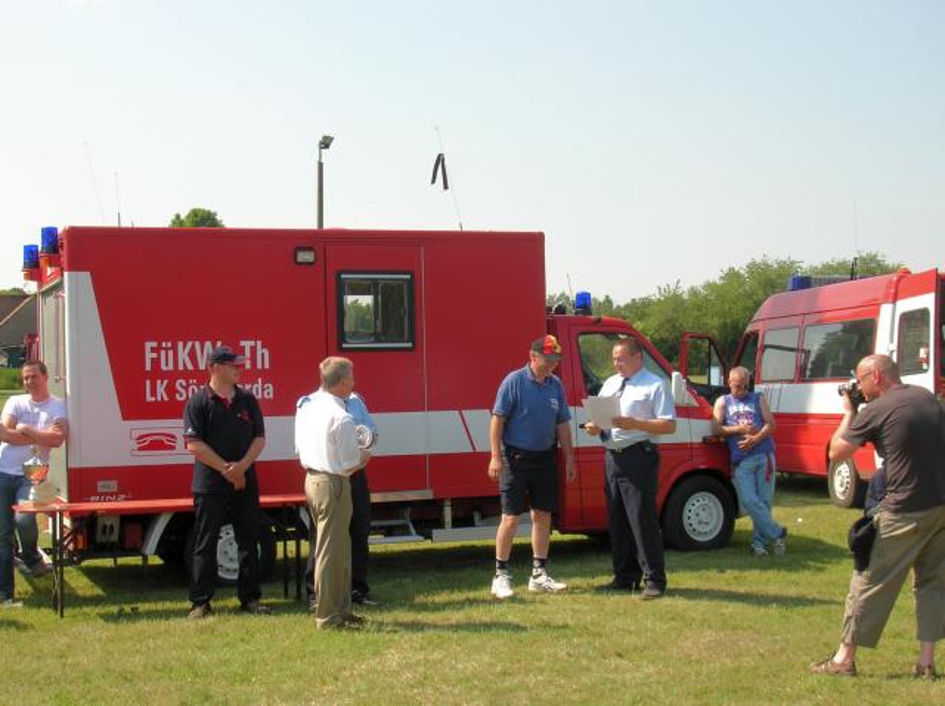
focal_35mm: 54
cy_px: 353
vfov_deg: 27.0
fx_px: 1472
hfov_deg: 35.6
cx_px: 472
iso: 50
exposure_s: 1/162
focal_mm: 9
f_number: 5.7
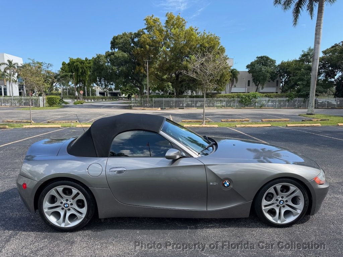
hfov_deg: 71.6
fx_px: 238
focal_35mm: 24
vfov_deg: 56.8
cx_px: 172
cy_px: 128
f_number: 1.78
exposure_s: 1/1812
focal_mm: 6.76
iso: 80
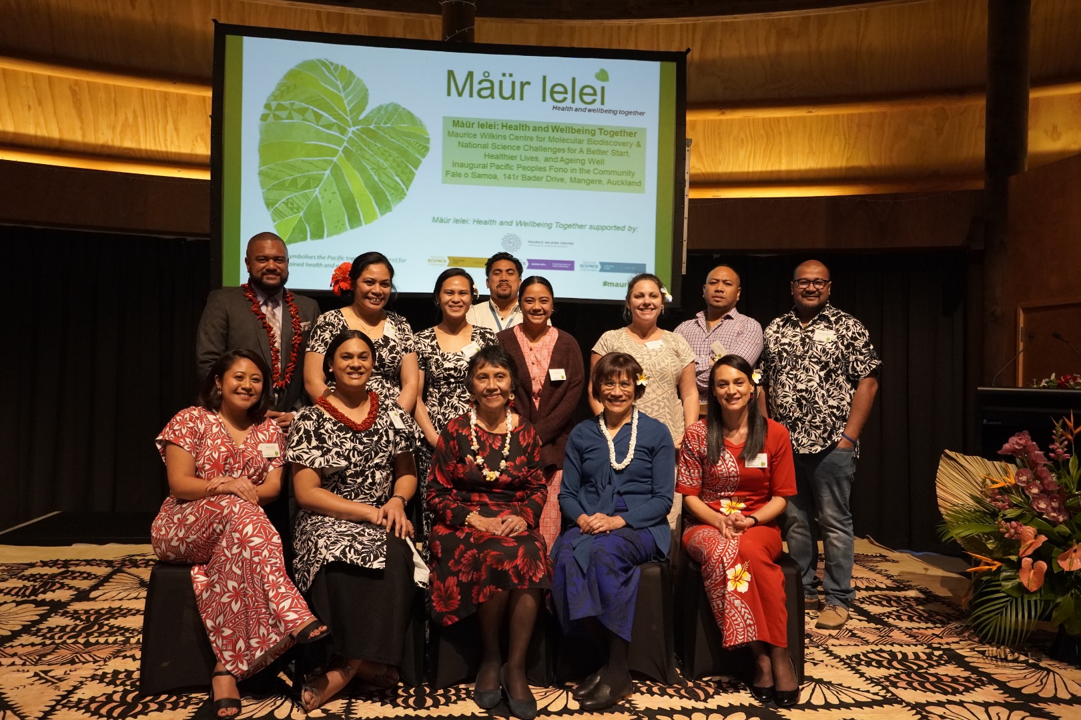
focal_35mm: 28
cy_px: 360
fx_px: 856
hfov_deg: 64.6
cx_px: 540
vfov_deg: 45.7
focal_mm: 19
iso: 2000
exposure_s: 1/160
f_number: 4
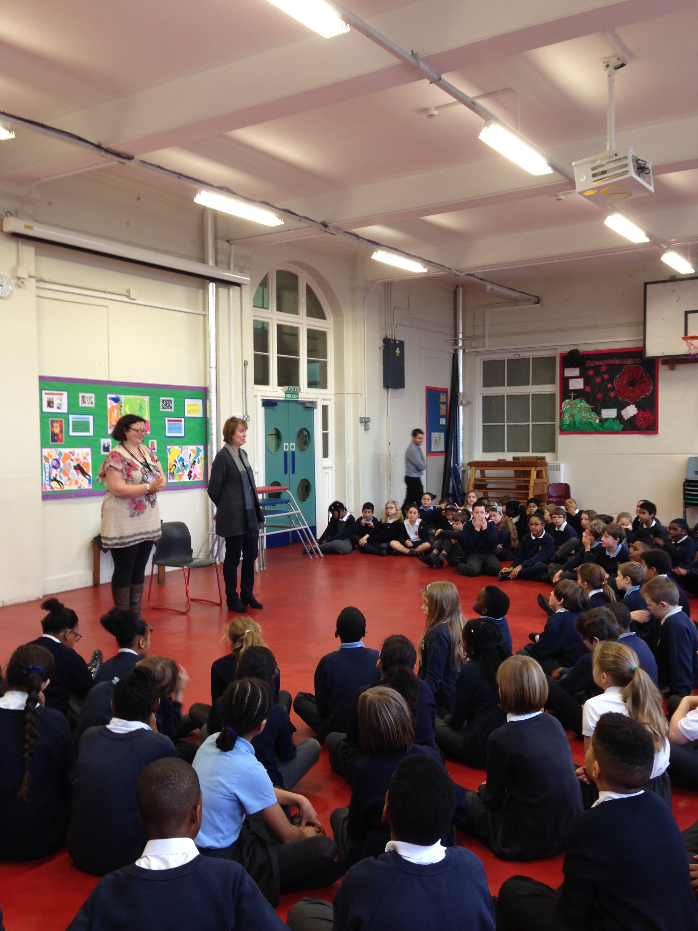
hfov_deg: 42.9
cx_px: 349
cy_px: 466
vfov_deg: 55.4
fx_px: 887
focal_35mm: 33
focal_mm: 4.12
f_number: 2.4
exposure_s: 1/20
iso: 50
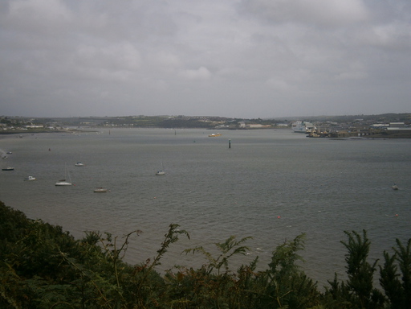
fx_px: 558
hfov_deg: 40.4
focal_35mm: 47
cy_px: 154
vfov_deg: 30.9
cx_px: 206
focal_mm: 8.3
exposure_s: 1/320
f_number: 9.7
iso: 80
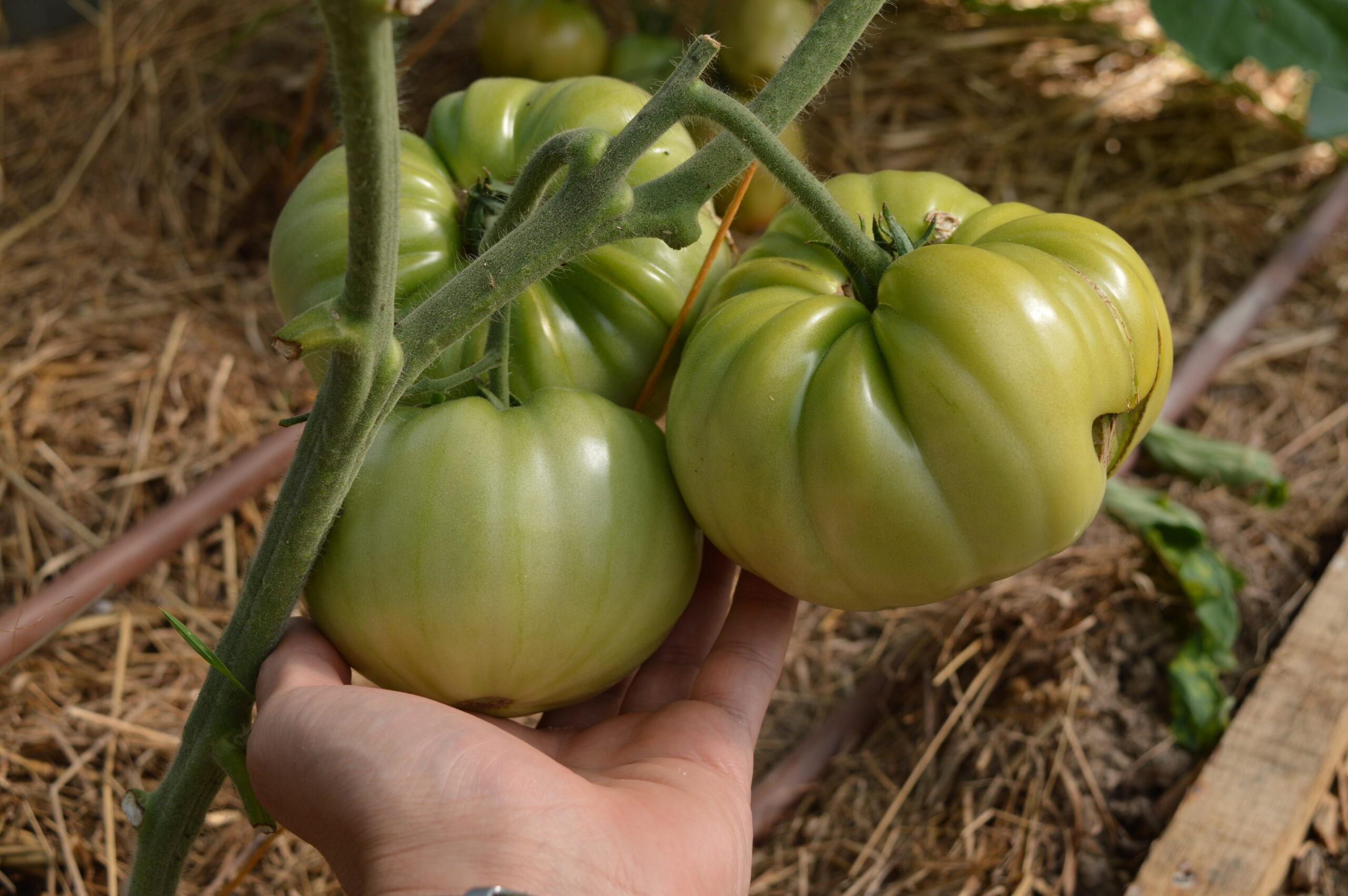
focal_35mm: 52
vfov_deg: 25.7
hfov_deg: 37.9
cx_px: 674
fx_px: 1964
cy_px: 448
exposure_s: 1/160
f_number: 6.3
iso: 100
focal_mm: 35
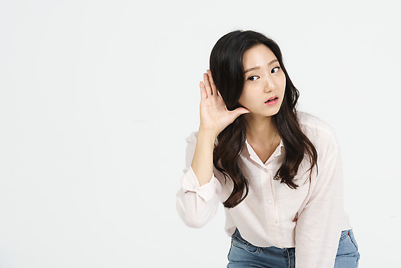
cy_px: 134
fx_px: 1950
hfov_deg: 11.7
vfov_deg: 7.9
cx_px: 200
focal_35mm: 175
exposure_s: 1/125
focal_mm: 175
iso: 100
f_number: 14
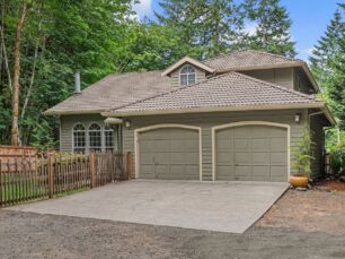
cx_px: 191
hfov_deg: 47.8
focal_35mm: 39
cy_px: 116
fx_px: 388
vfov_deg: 36.7
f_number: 8
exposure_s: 1/25
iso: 500
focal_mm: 31
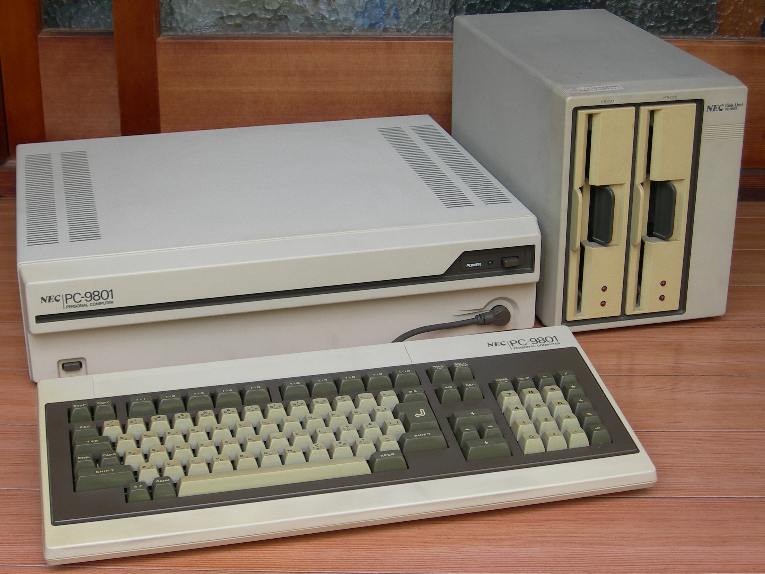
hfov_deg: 37.5
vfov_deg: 28.6
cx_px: 382
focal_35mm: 51
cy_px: 287
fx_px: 1127
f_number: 3.2
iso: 50
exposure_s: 1/155
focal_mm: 10.6
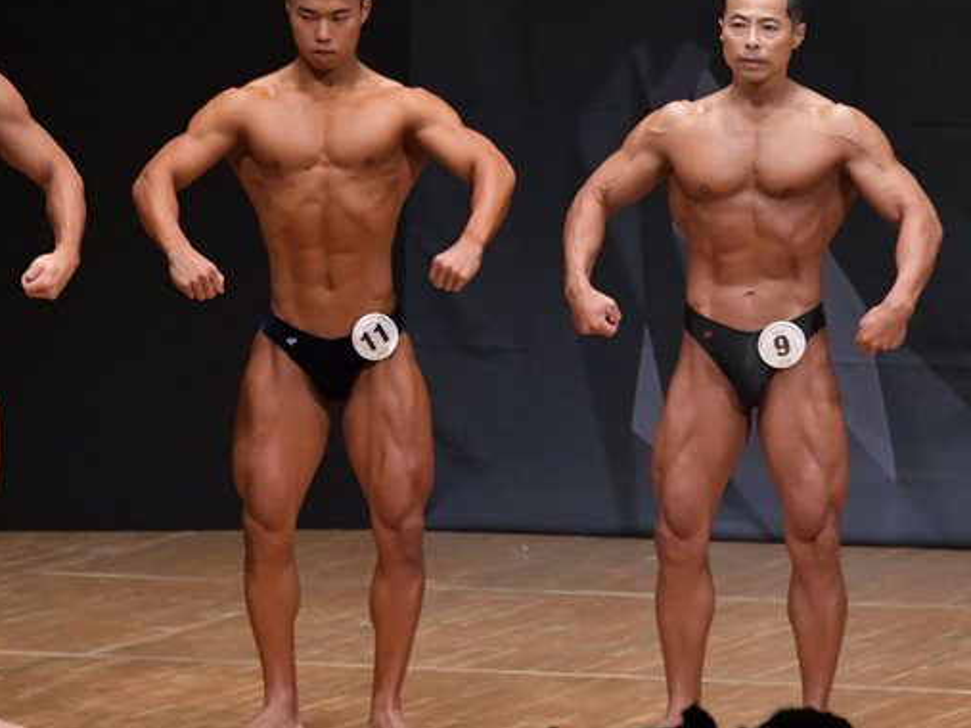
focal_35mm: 419
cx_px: 397
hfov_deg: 4.7
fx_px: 11750
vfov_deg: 3.5
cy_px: 379
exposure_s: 1/400
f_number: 5.6
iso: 6400
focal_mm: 190
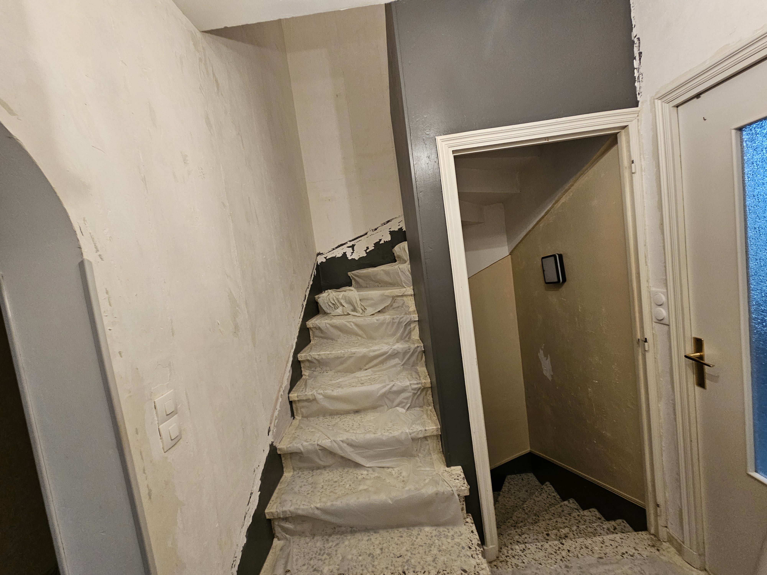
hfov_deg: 106.2
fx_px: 288
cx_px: 384
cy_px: 288
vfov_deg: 89.9
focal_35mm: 13
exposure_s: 1/33
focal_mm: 2.2
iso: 320
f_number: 2.2
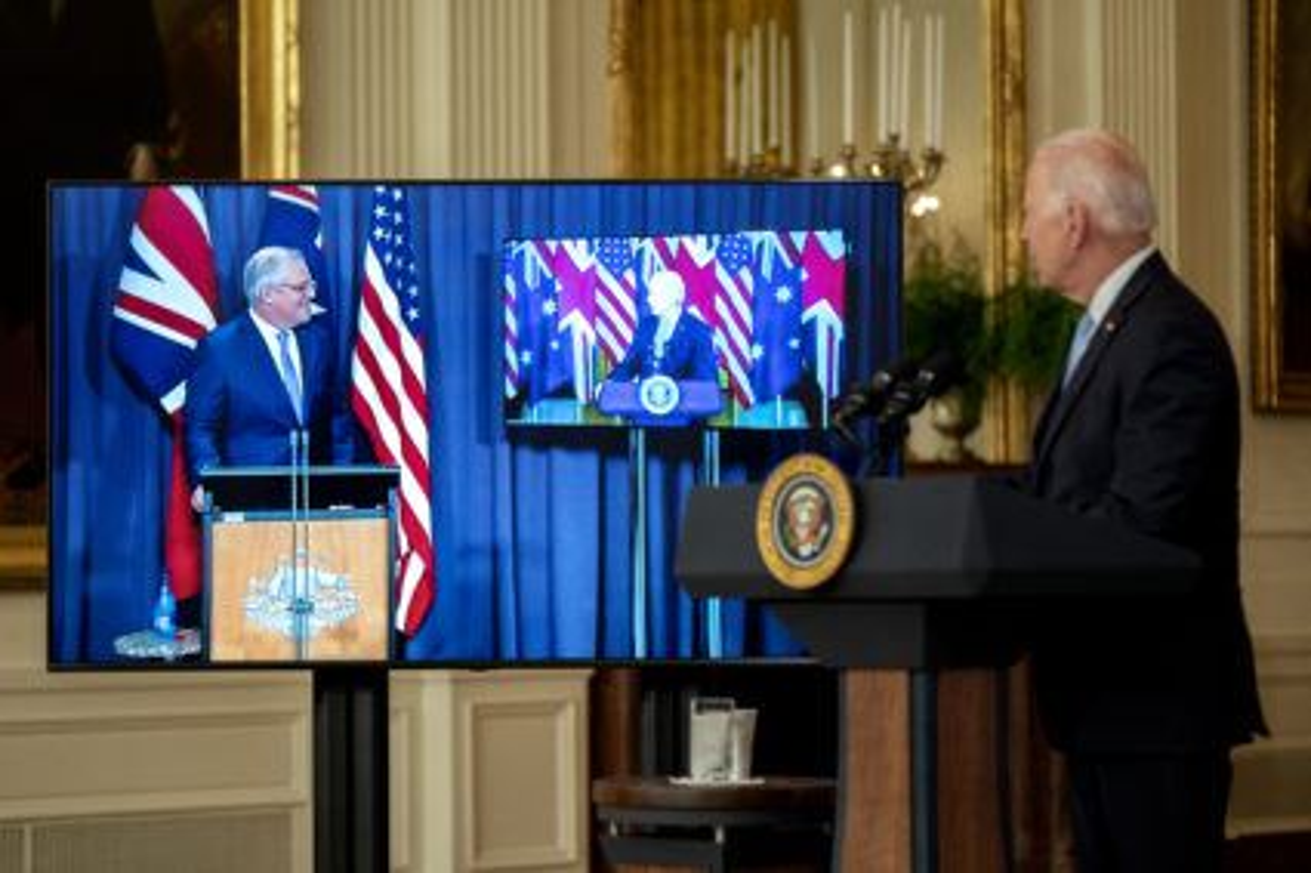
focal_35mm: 119
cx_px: 656
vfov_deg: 11.5
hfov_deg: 17.2
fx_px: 4332
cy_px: 436
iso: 2000
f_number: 2.8
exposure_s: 1/200
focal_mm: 119
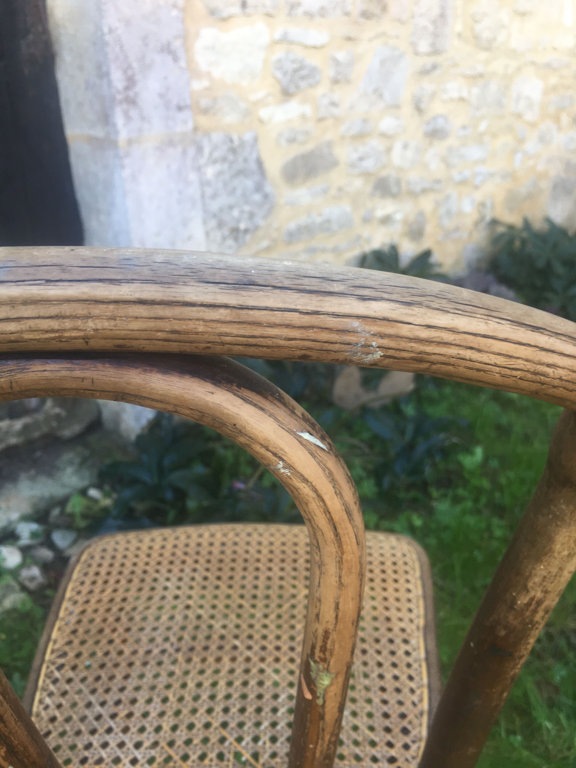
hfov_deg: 48.2
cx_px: 288
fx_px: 643
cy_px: 384
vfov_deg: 61.7
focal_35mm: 29
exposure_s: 1/100
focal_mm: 4.15
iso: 32
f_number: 2.2
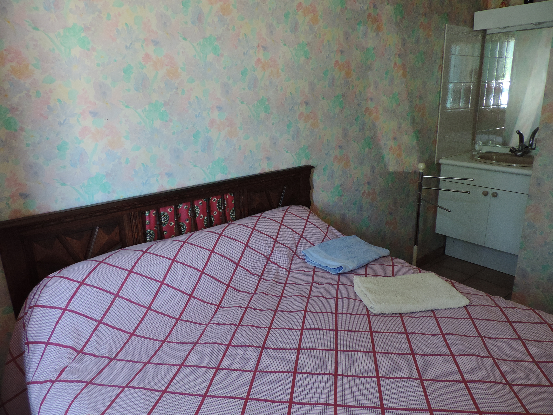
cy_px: 208
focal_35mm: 24
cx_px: 276
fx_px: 383
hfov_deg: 71.6
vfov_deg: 56.8
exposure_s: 1/13
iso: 400
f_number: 3
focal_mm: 4.3
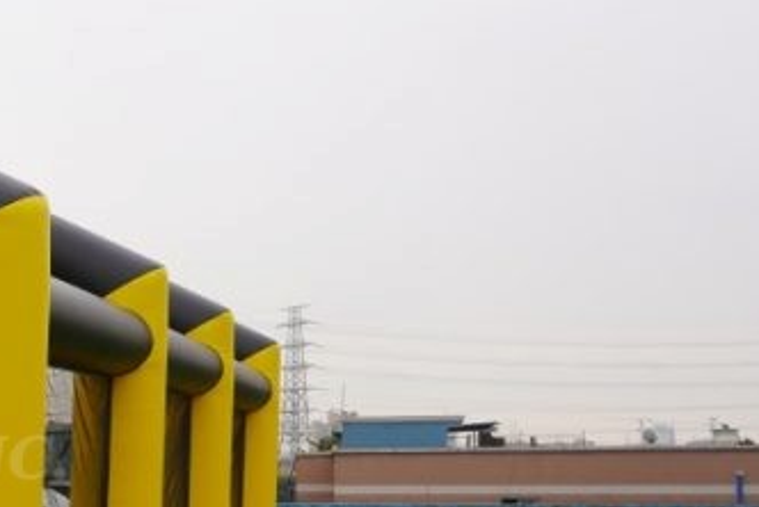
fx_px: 1561
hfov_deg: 22.8
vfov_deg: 18.0
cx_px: -347
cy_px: 501
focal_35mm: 74
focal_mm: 16
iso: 100
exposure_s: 1/100
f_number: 6.3
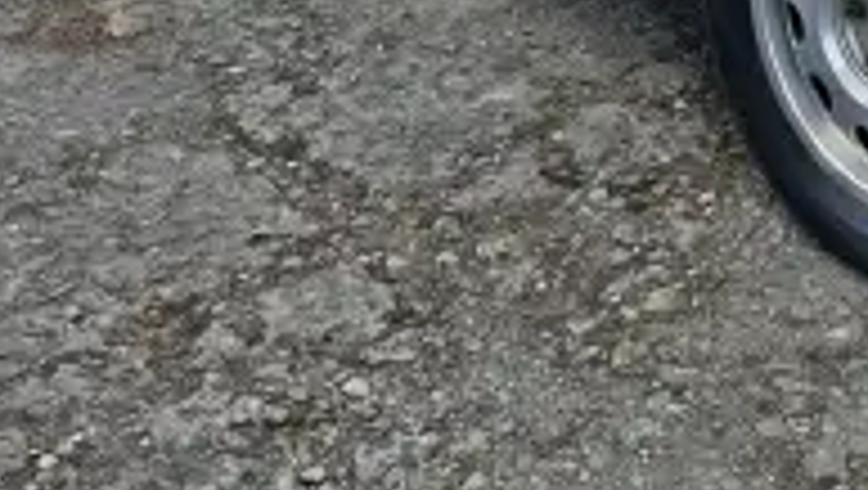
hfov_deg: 23.9
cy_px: -396
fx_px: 1912
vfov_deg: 13.2
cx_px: 962
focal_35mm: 83
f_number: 1.8
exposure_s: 1/801
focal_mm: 5.54
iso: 50
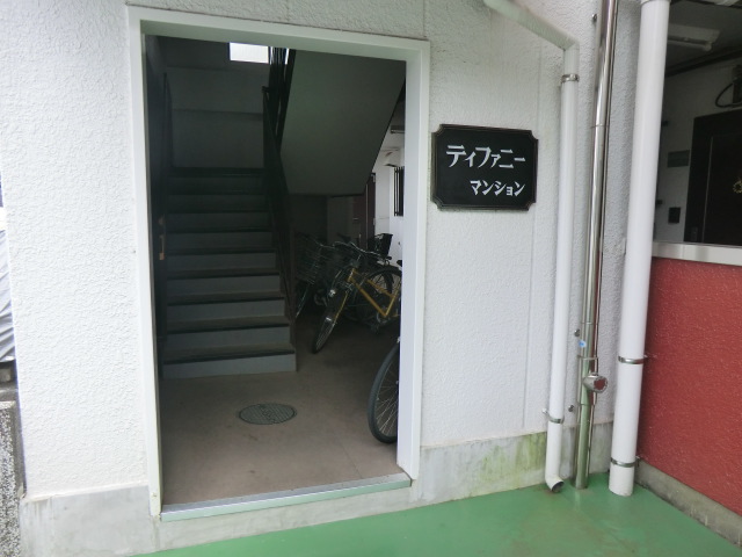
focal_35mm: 24
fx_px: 514
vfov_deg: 56.8
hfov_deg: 71.6
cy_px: 278
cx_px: 371
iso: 80
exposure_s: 1/125
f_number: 3.2
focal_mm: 4.3
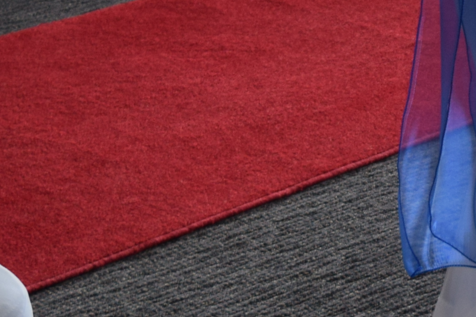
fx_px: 2345
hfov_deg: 11.3
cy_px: -19
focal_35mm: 177
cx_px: 589
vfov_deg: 7.7
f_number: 4
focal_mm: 25
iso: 450
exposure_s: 1/60
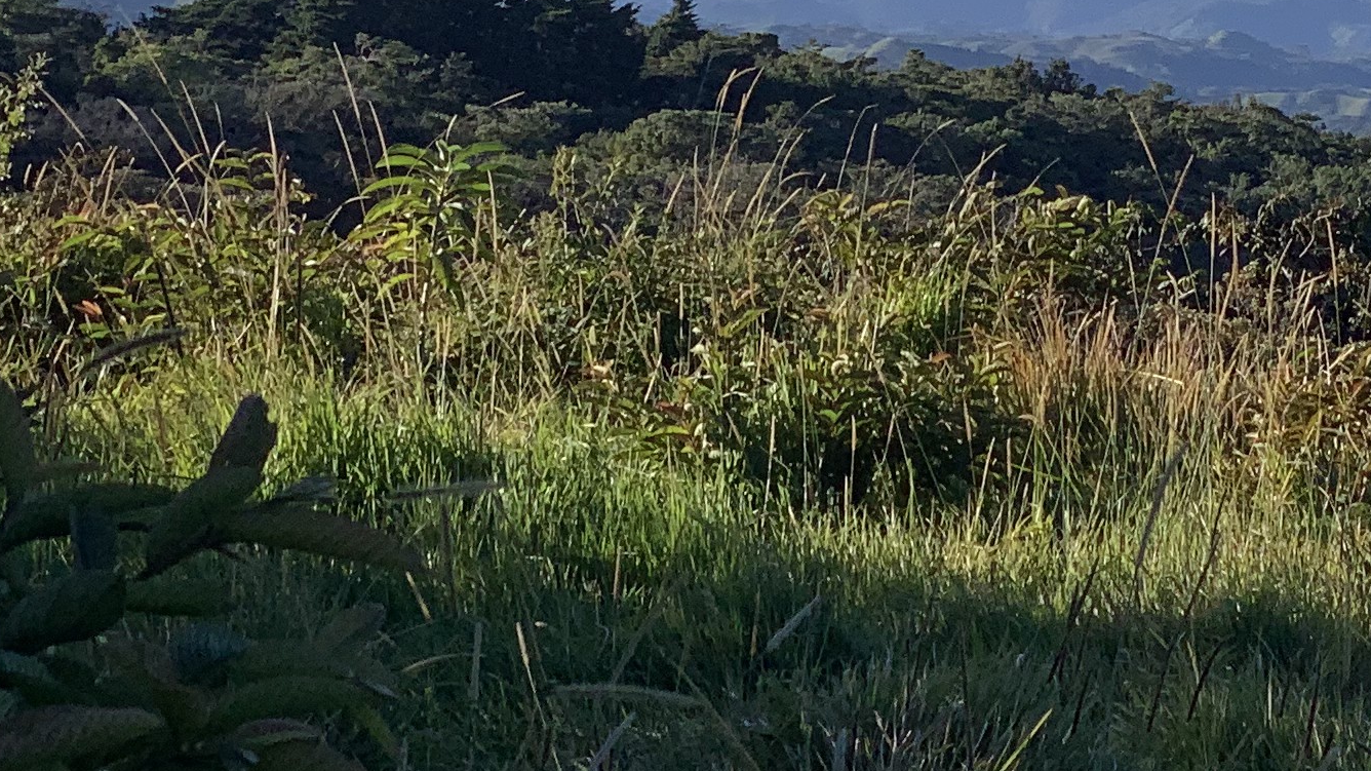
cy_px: -252
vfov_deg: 7.0
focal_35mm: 171
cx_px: 2058
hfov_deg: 12.0
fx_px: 6215
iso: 16
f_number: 2.4
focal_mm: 6
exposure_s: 1/1170
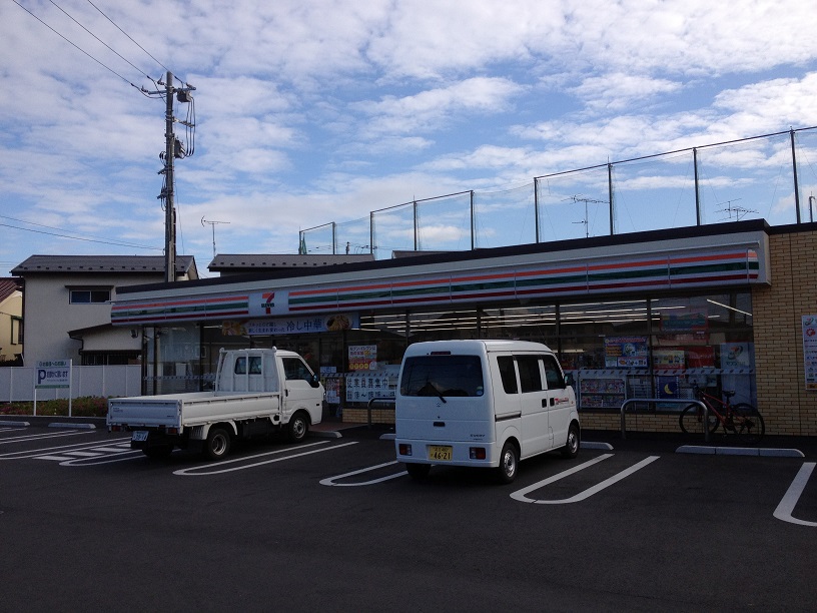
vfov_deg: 40.7
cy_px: 306
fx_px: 826
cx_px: 408
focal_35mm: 35
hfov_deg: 52.6
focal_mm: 4.28
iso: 64
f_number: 2.4
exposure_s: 1/1232
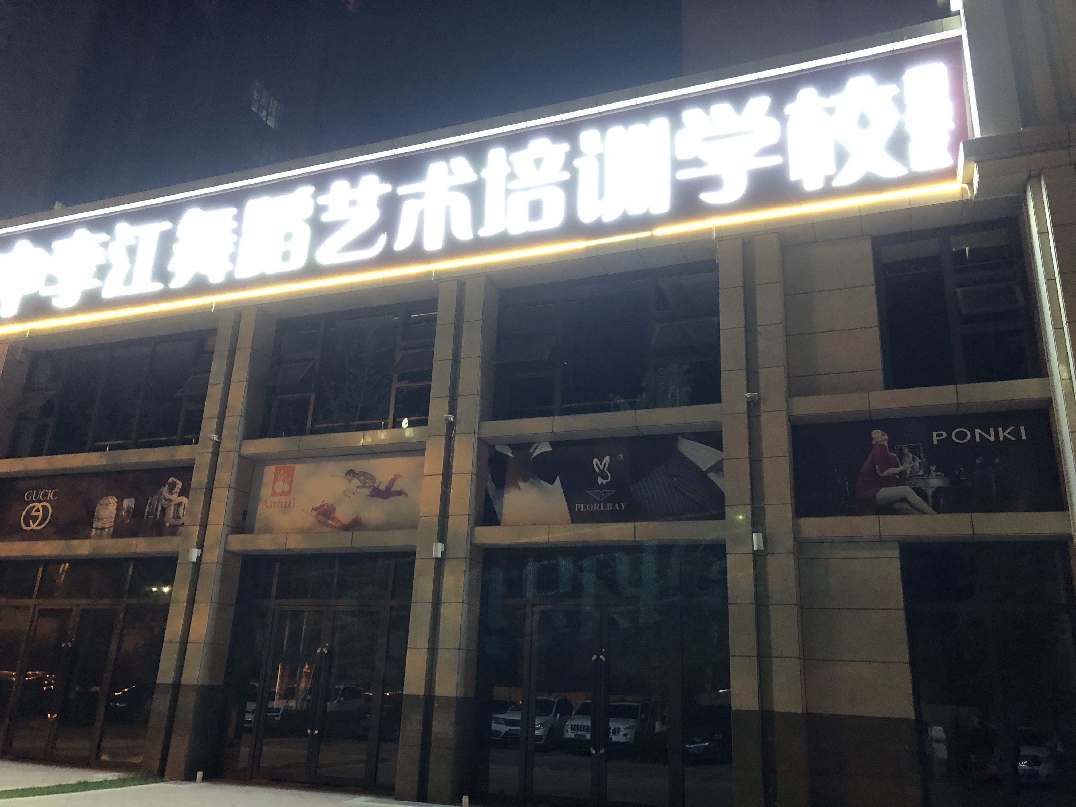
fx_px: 870
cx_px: 538
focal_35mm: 28
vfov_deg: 49.7
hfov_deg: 63.4
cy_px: 404
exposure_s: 1/6
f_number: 1.8
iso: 100
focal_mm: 4
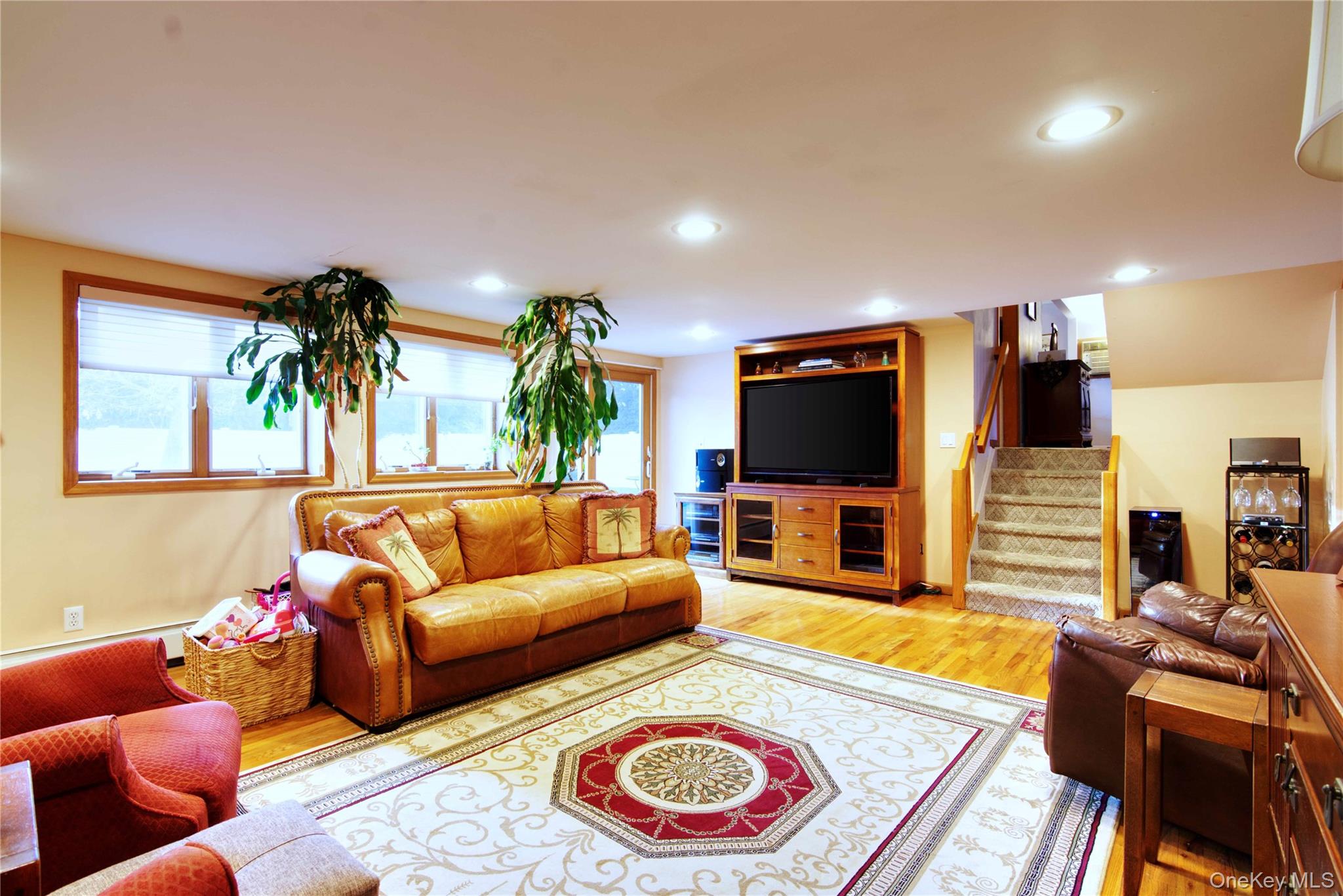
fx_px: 616
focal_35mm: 16
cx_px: 672
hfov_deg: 95.0
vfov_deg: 72.1
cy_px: 448
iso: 320
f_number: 9
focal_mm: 11
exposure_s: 1/2.5
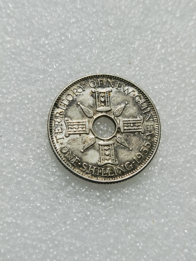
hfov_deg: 24.0
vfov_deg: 31.7
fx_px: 460
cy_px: 129
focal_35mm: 61
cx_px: 99
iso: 64
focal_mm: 6.67
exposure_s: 1/100
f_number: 1.9
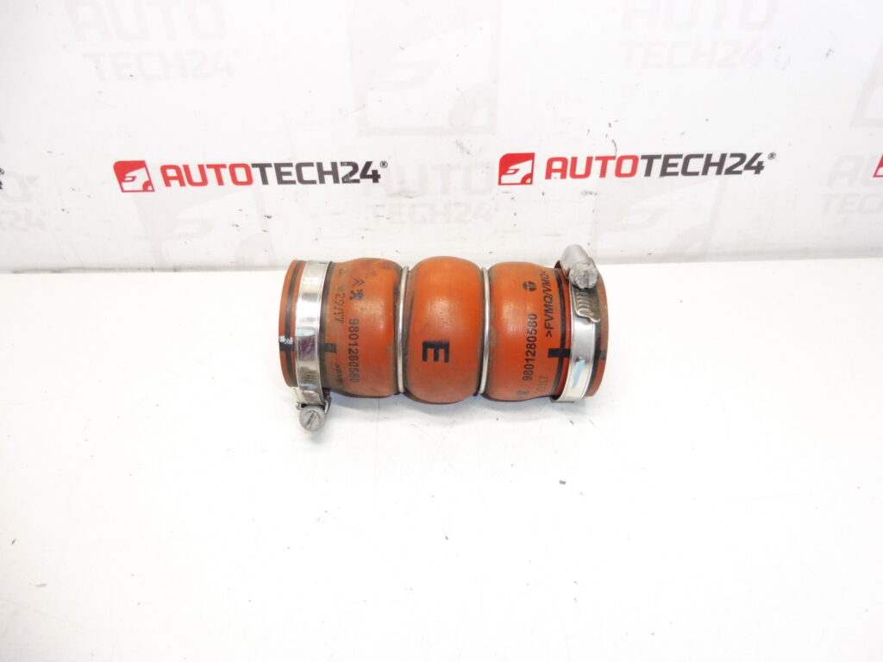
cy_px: 331
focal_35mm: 24
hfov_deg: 71.6
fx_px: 612
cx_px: 442
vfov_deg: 56.8
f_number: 3.5
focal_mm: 4.3
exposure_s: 1/80
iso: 200
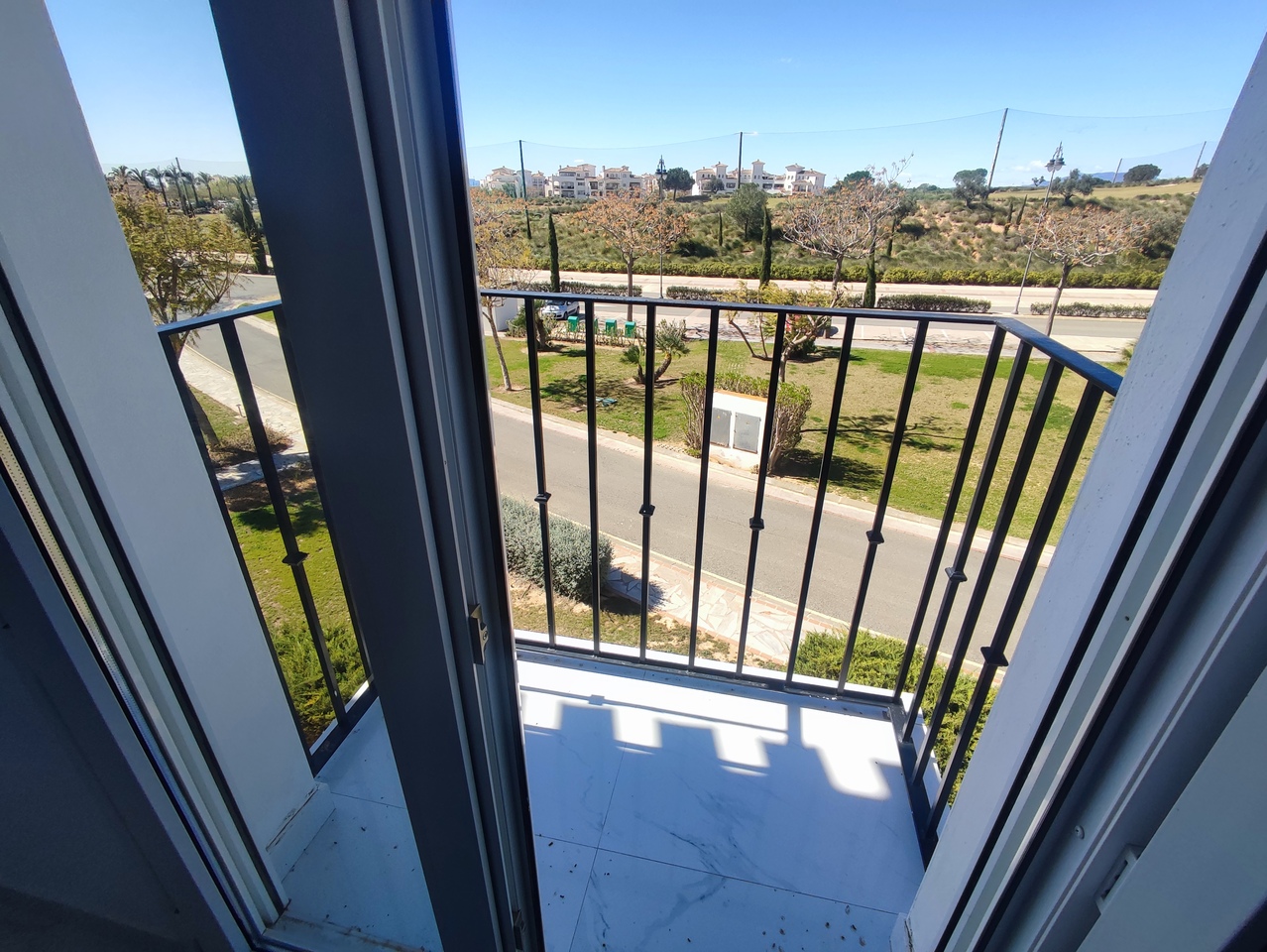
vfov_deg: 78.2
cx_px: 634
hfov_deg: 94.5
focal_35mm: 16
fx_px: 586
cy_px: 476
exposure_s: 1/835
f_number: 2.2
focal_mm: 1.65
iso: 50
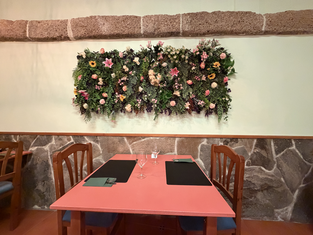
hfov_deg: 102.1
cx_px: 156
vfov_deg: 85.7
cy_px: 118
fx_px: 127
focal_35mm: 14
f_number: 2.2
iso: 800
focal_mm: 2.22
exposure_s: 1/50
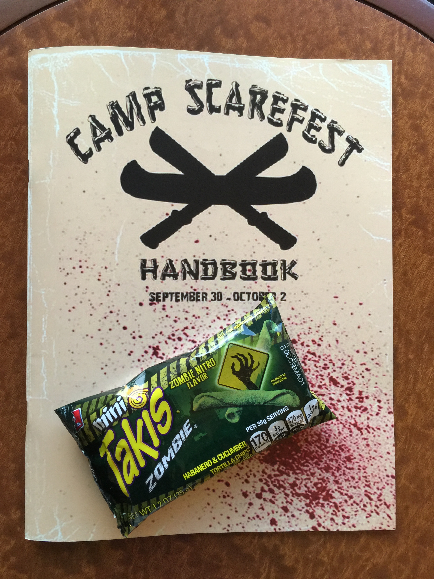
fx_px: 485
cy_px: 290
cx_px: 217
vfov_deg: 61.7
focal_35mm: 29
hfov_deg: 48.2
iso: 64
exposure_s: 1/15
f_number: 2.2
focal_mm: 4.15
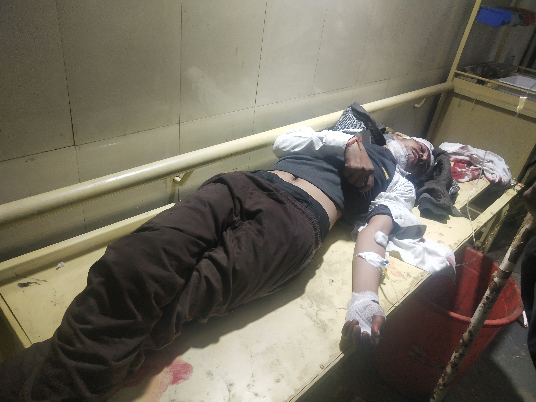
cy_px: 201
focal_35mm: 30
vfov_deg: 46.8
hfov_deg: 60.0
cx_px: 268
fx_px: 465
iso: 133
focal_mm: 3.95
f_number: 1.8
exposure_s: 1/100
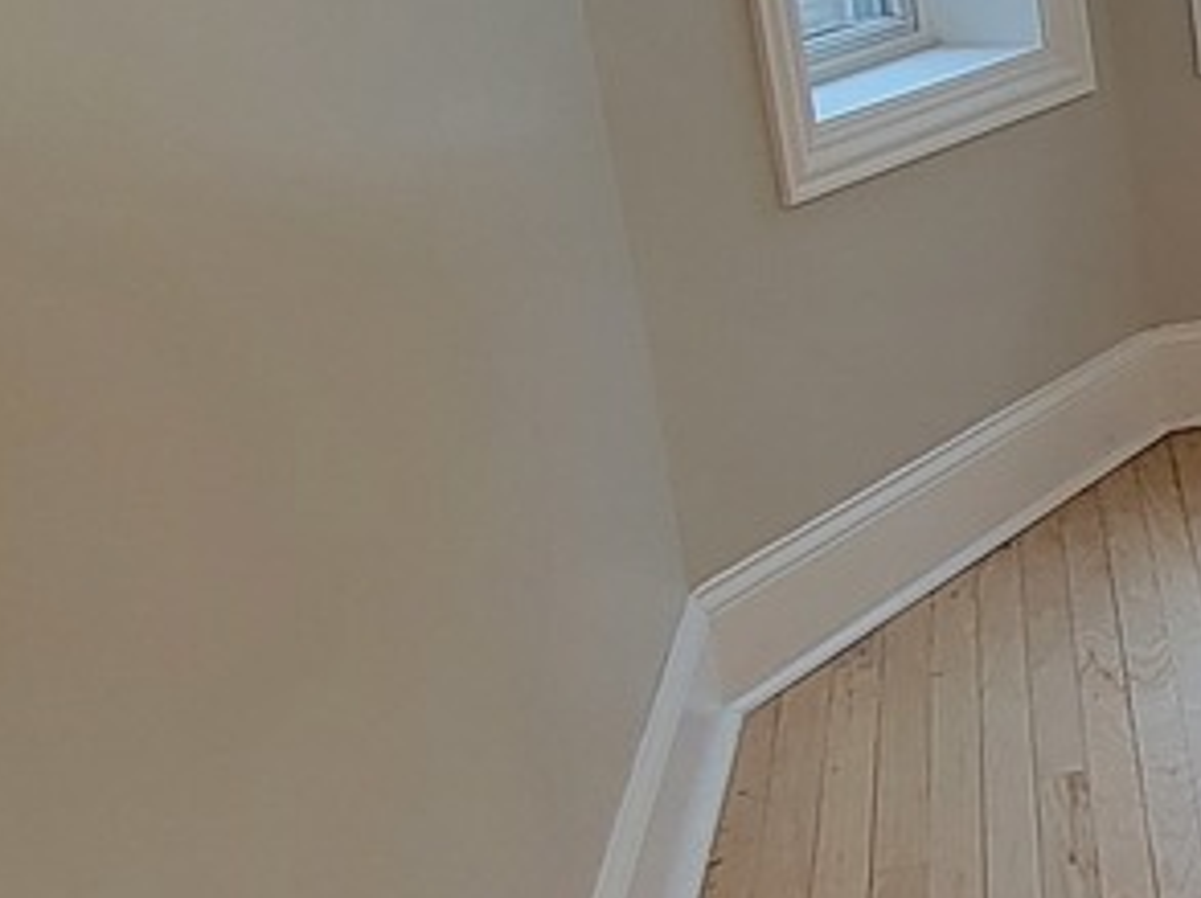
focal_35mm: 64
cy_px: 103
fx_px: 2218
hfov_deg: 17.4
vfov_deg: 22.4
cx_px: 2591
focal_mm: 2.2
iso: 125
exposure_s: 1/60
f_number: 2.2
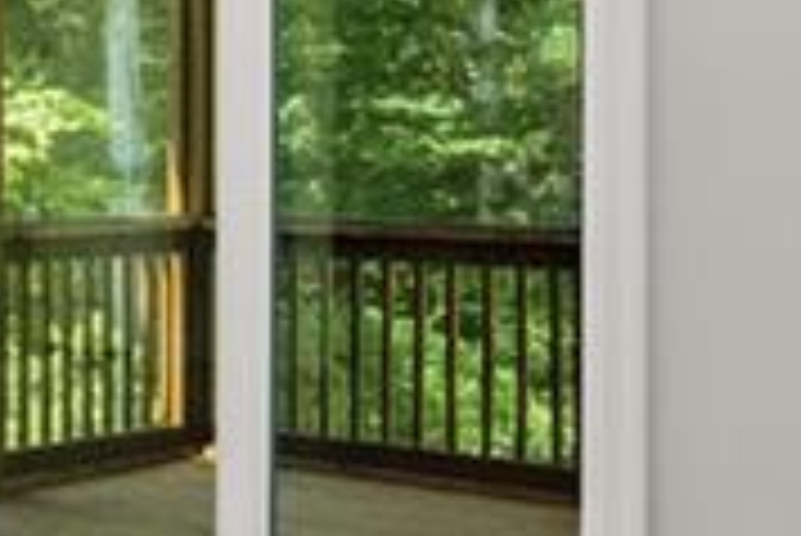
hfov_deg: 19.7
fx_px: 2049
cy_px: 164
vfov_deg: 14.9
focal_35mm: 92
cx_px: -338
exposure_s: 1/15
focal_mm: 16
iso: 250
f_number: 8
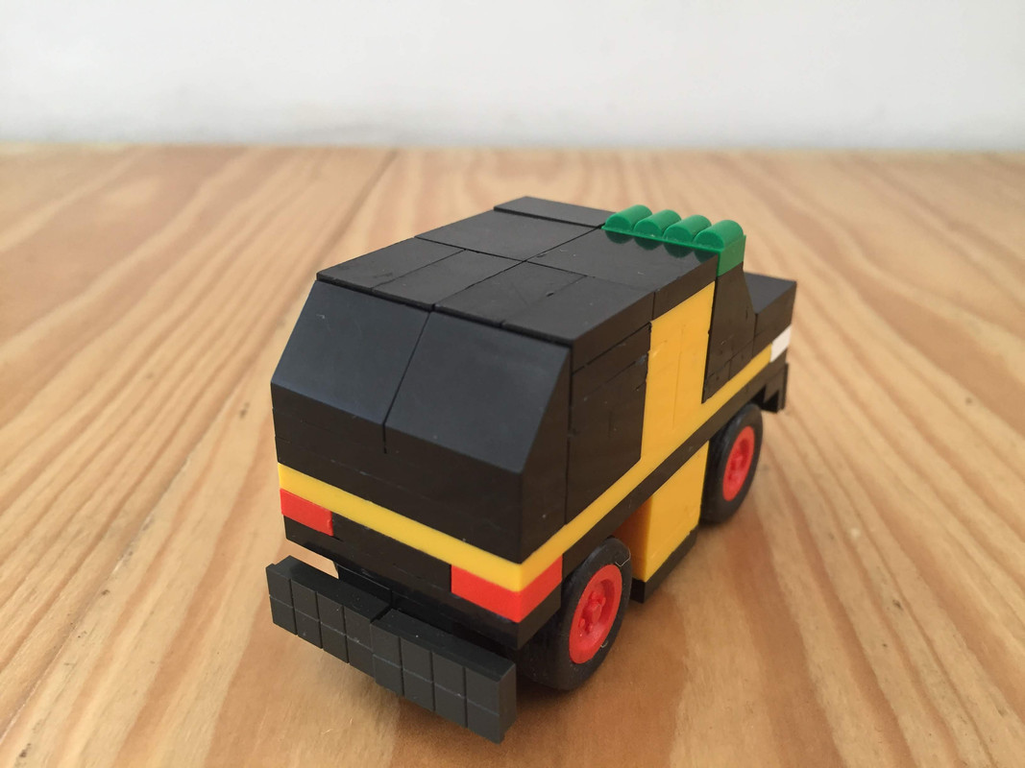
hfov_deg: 61.7
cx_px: 512
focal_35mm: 29
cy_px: 384
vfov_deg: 48.2
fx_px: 859
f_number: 2.2
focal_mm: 4.15
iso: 160
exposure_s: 1/33
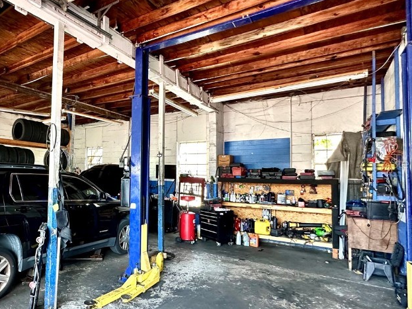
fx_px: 274
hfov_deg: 70.1
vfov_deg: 58.8
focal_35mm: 23
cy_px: 163
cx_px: 114
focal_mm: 2.2
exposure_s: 1/99
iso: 320
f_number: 2.2
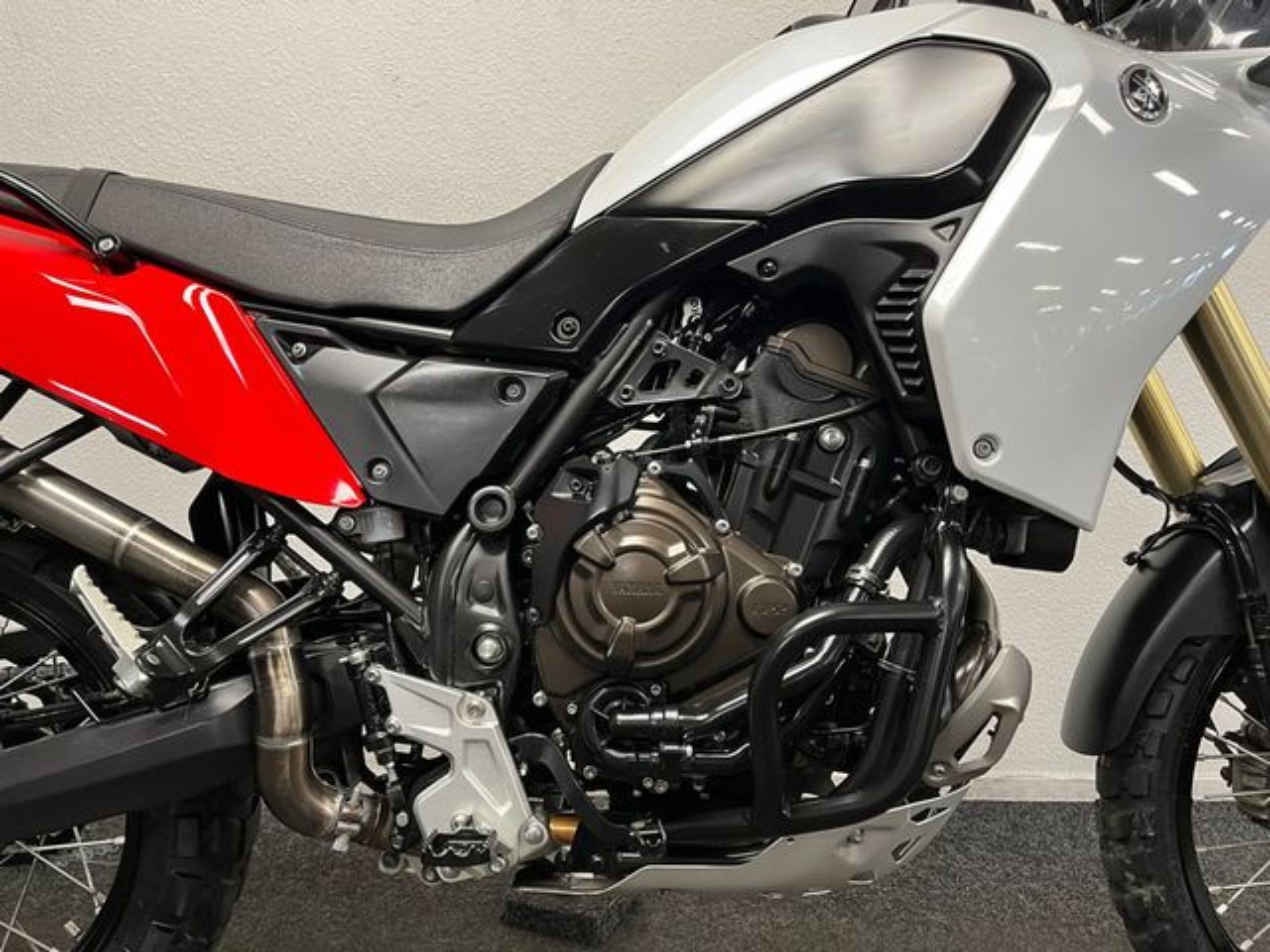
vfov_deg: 53.1
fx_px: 954
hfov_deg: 67.3
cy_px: 476
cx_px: 635
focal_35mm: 26
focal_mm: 5.1
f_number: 1.6
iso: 160
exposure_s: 1/50
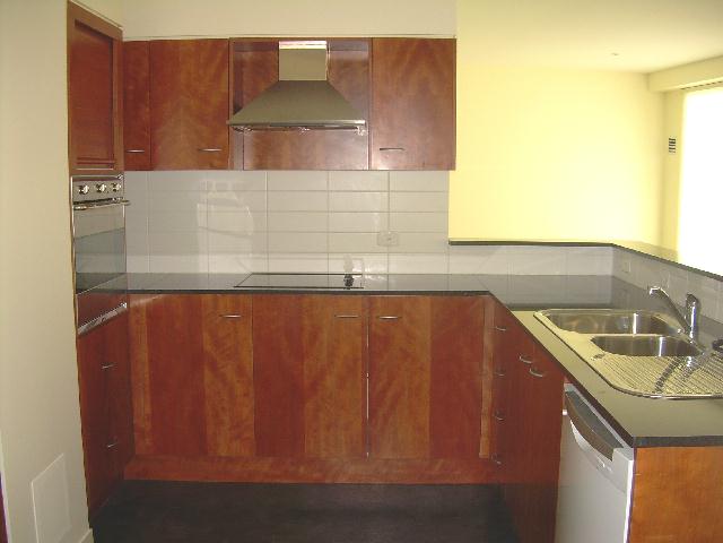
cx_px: 362
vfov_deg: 37.7
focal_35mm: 38
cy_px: 272
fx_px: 794
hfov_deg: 49.0
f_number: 2.8
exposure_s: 1/60
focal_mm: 6.3
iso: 50
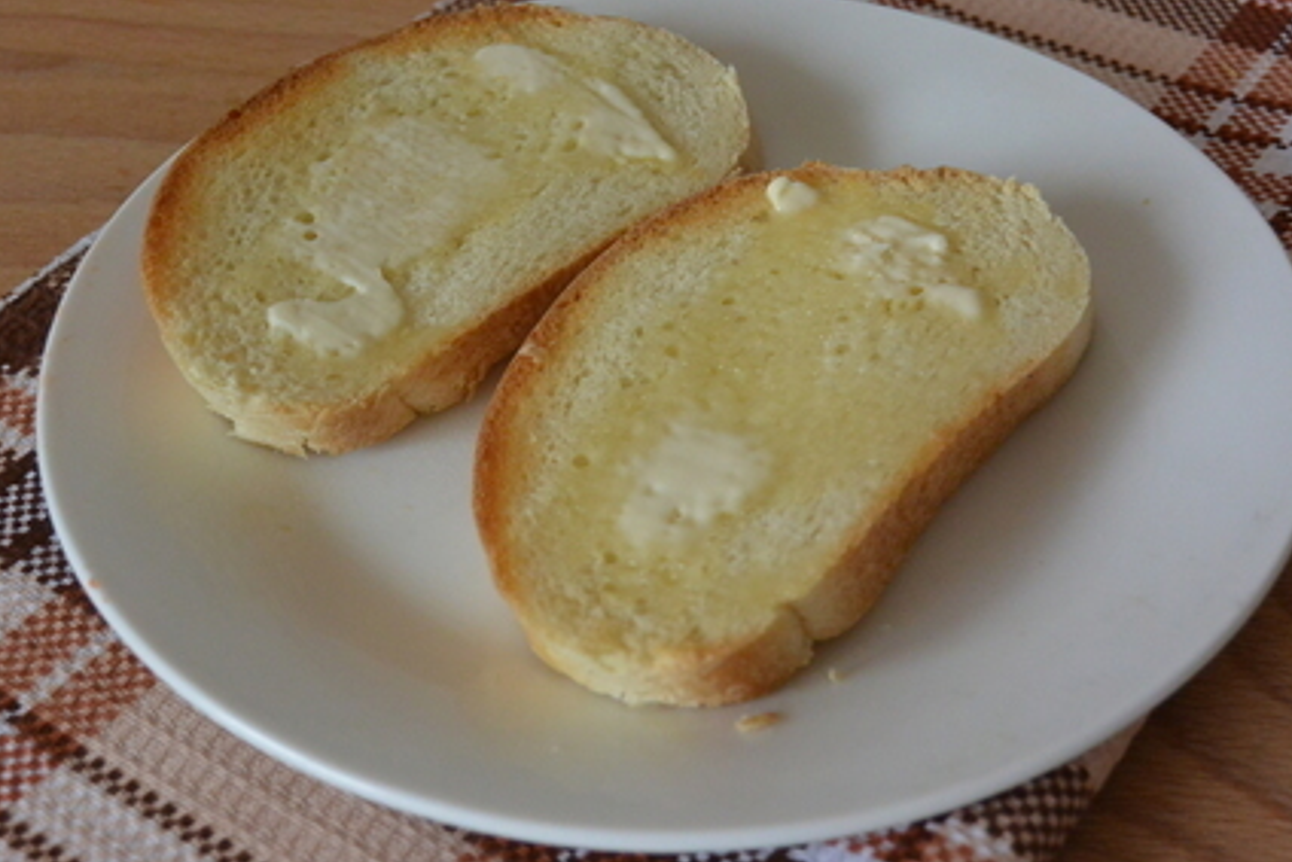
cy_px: 420
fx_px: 1867
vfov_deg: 26.0
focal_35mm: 52
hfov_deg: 38.2
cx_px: 634
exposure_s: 1/100
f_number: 4.5
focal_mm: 18.2
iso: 800
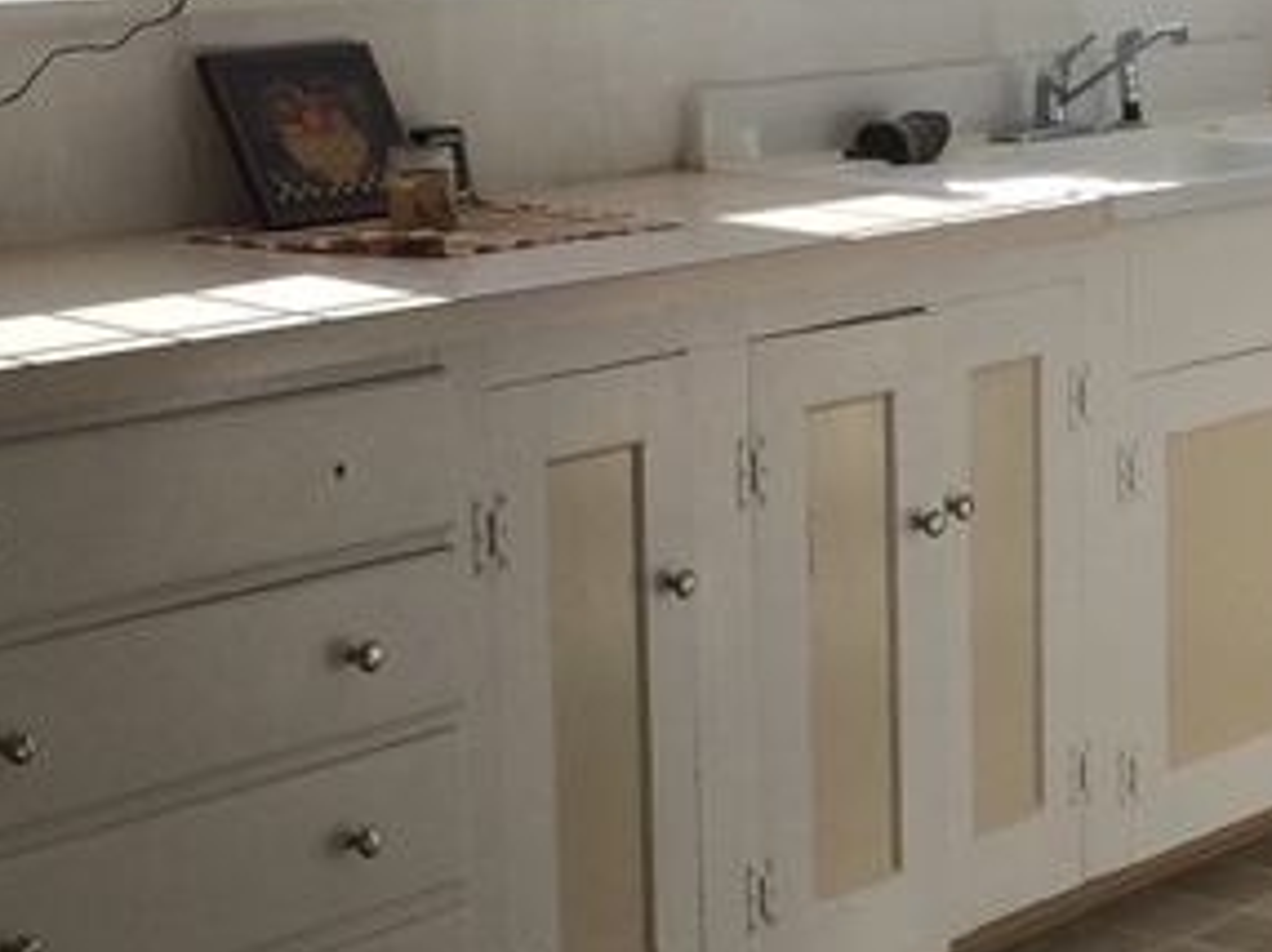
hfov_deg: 18.4
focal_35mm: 104
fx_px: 3818
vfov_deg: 14.2
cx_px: 1263
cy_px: 538
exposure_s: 1/471
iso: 32
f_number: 2.2
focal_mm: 4.15
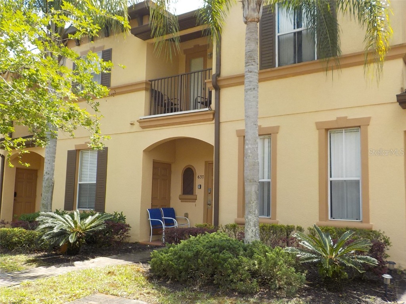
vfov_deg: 46.8
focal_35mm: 30
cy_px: 152
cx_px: 203
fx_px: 352
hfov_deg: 60.0
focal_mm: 4.1
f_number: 3.3
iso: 125
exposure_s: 1/500
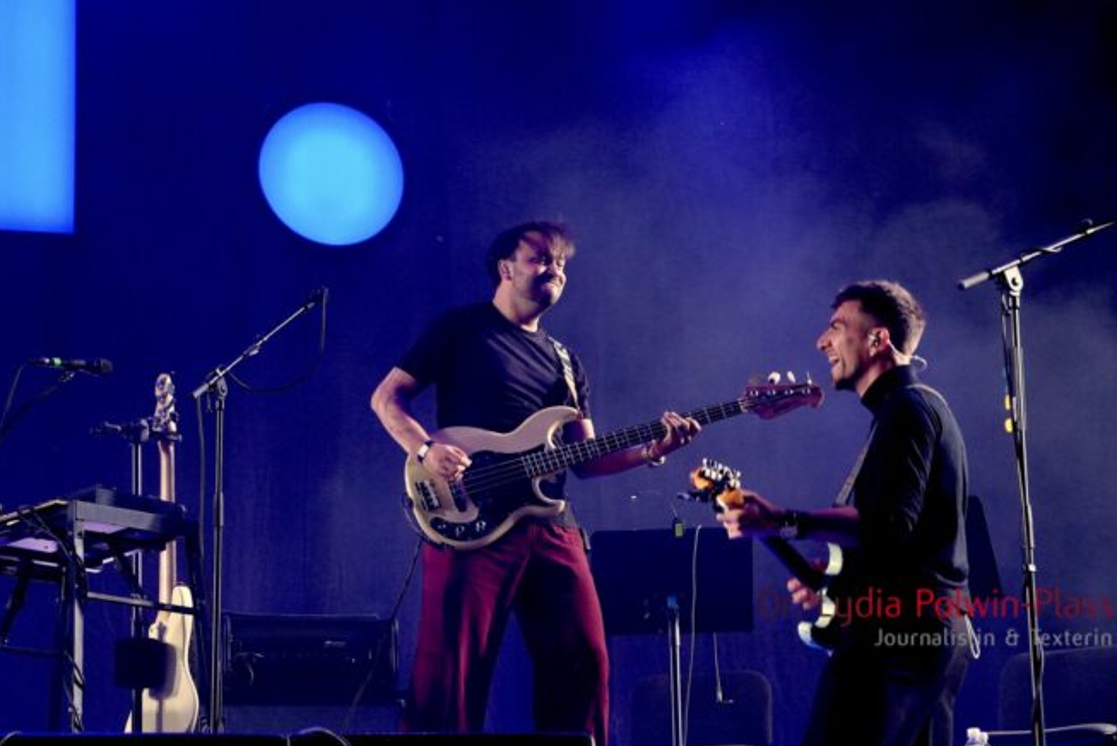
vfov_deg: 10.2
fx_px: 4159
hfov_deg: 15.3
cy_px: 358
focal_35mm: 134
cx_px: 582
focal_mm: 76
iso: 2000
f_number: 5
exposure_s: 1/125
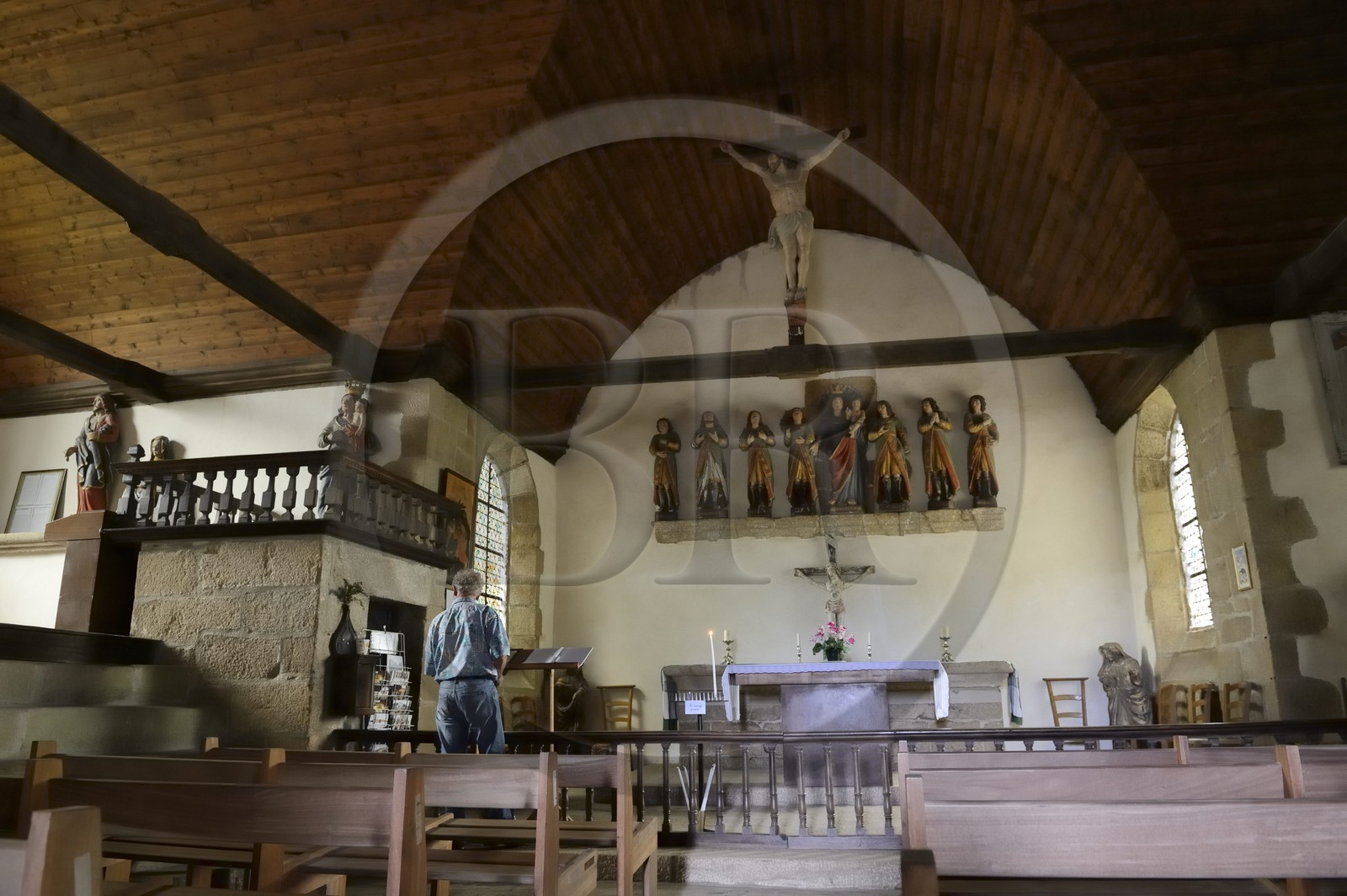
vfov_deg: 53.1
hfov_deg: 73.8
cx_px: 674
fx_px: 897
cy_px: 448
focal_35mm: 24
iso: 1600
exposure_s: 1/10
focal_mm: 24
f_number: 5.6
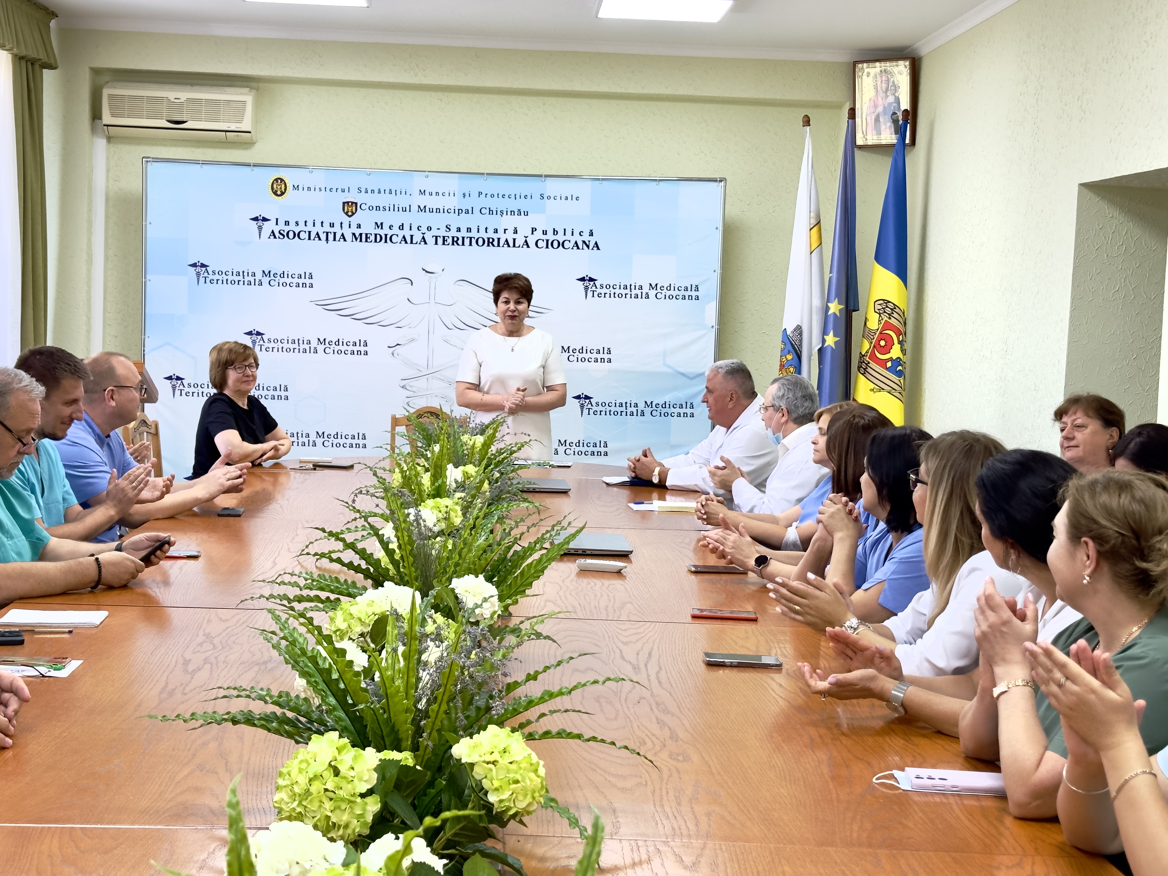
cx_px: 584
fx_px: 1620
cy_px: 438
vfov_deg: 30.3
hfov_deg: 39.7
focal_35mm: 48
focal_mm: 6.86
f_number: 1.78
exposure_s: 1/100
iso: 80
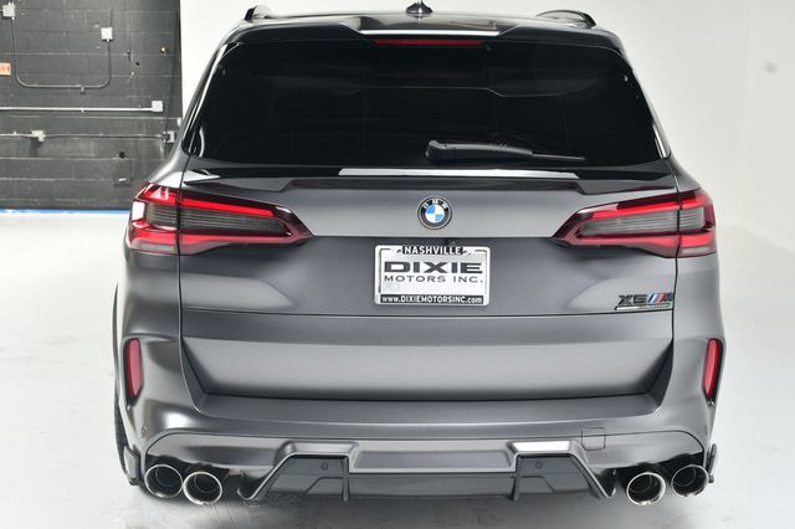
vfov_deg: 28.0
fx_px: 1059
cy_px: 264
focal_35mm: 48
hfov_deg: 41.1
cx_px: 398
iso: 100
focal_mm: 32
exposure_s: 1/160
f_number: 9
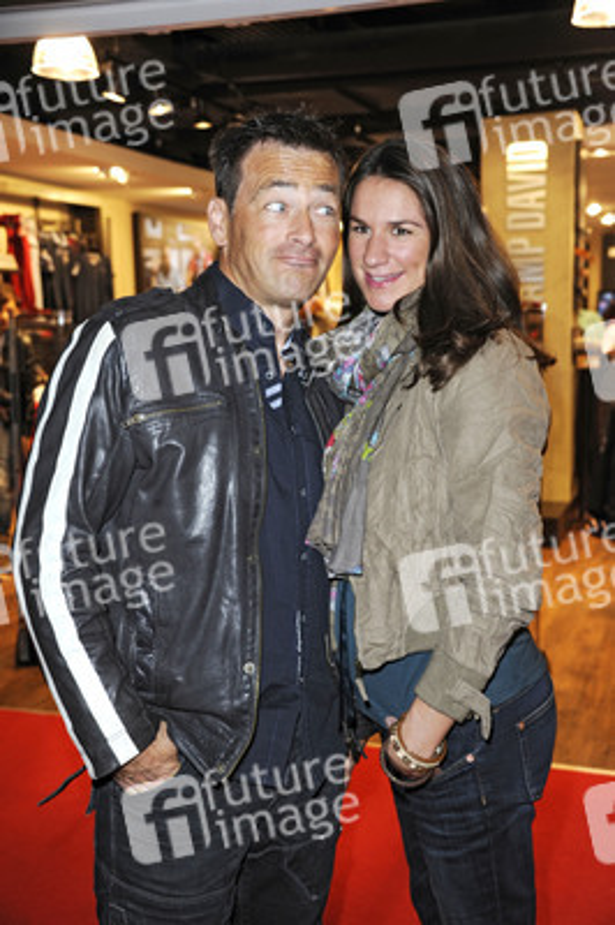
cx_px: 308
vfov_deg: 41.1
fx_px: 1232
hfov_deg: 28.0
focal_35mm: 48
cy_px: 462
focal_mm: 48
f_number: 5.6
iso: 800
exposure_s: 1/160
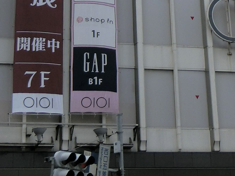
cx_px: 178
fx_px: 835
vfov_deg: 11.4
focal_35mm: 123
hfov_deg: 15.9
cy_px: -115
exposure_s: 1/250
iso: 80
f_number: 7.8
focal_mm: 6
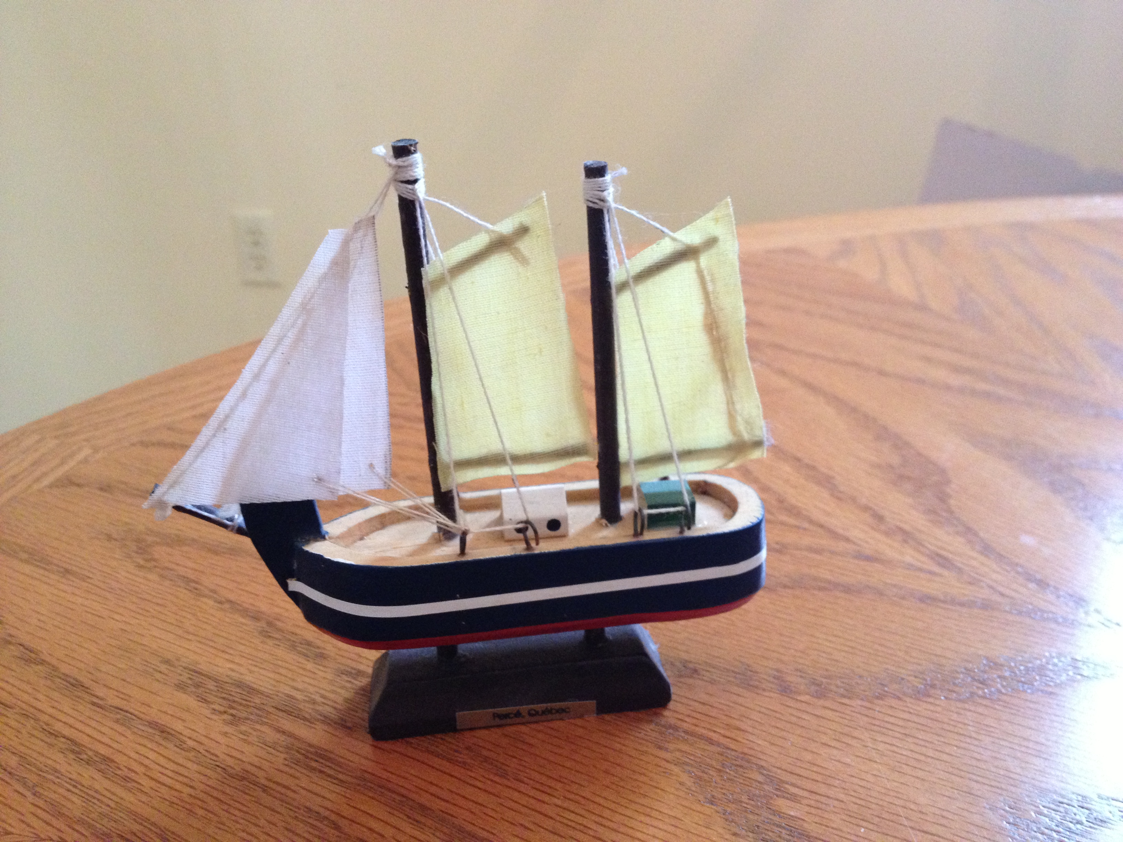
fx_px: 1135
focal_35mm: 35
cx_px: 562
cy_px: 421
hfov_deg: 52.6
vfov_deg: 40.7
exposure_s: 1/20
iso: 320
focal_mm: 4.28
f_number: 2.4
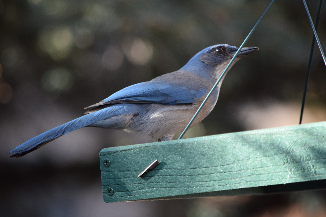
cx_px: 163
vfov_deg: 3.1
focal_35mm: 450
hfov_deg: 4.6
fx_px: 4075
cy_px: 108
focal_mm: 300
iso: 320
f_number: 5.6
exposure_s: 1/160
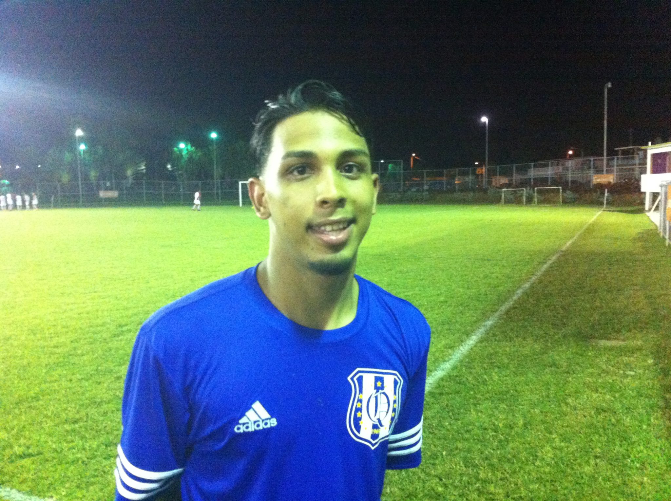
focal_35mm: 35
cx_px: 336
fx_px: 677
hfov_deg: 52.7
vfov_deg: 40.6
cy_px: 250
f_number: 2.8
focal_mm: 3.85
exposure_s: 1/15
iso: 800
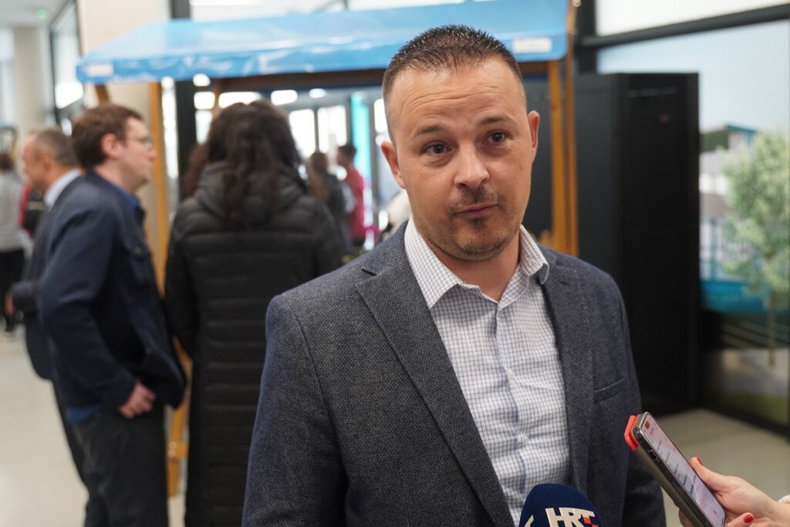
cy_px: 264
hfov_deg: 46.4
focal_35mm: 42
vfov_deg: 31.9
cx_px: 395
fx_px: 922
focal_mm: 28
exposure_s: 1/125
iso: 1250
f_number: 2.8
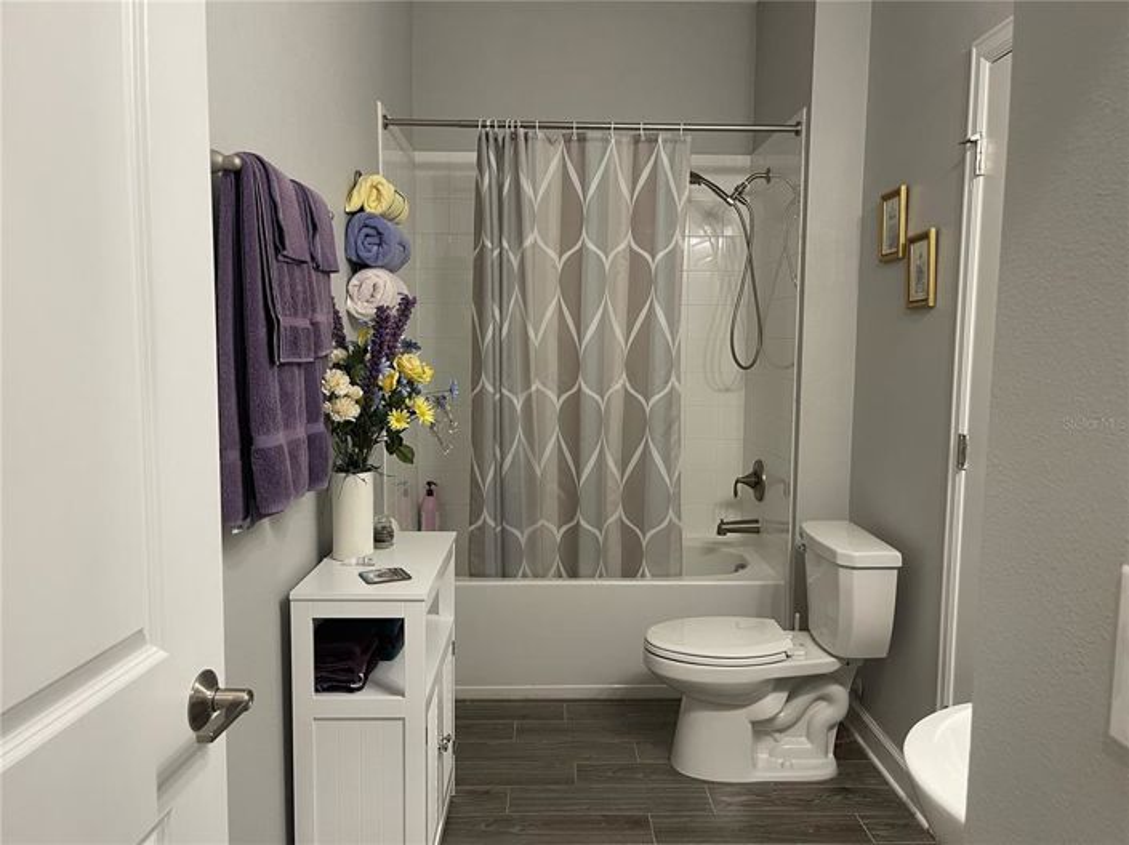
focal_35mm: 25
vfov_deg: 54.8
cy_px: 422
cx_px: 564
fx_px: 815
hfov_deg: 69.4
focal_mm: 5.1
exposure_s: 1/60
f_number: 1.6
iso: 125
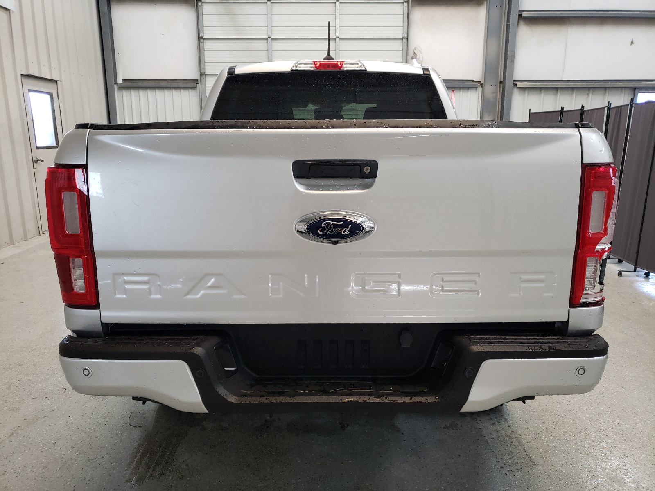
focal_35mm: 26
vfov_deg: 53.1
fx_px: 492
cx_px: 328
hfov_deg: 67.3
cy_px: 246
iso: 160
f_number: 1.5
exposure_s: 1/60.2
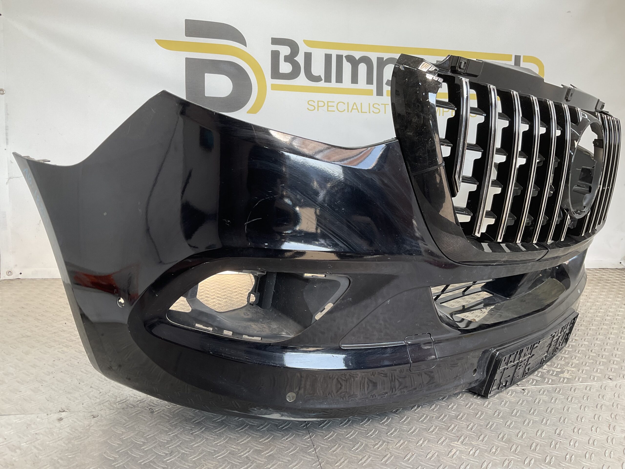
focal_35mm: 29
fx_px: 524
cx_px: 312
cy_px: 234
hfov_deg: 61.7
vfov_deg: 48.2
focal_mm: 3
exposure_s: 1/120
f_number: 1.8
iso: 20
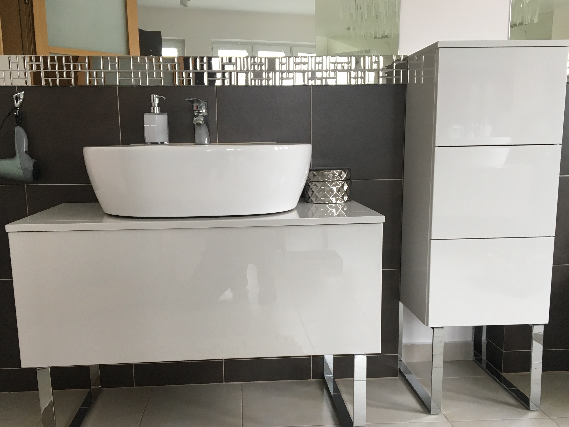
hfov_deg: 53.9
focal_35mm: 34
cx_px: 267
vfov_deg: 41.7
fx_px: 559
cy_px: 242
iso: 40
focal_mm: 4.15
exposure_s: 1/33
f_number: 2.2
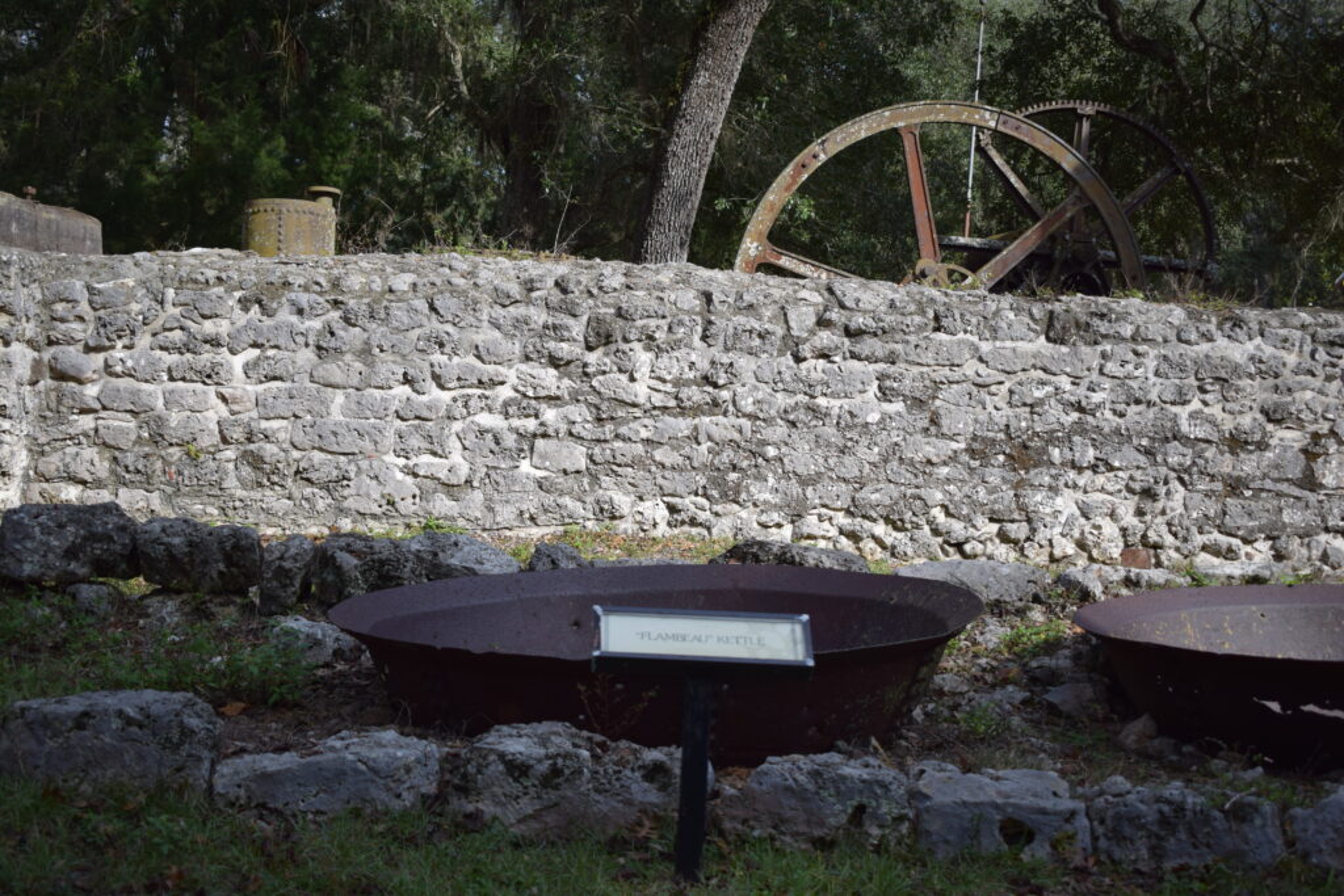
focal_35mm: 46
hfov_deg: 42.3
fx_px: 1736
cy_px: 448
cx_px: 672
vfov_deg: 29.0
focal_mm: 31
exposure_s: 1/800
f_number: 4.2
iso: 200
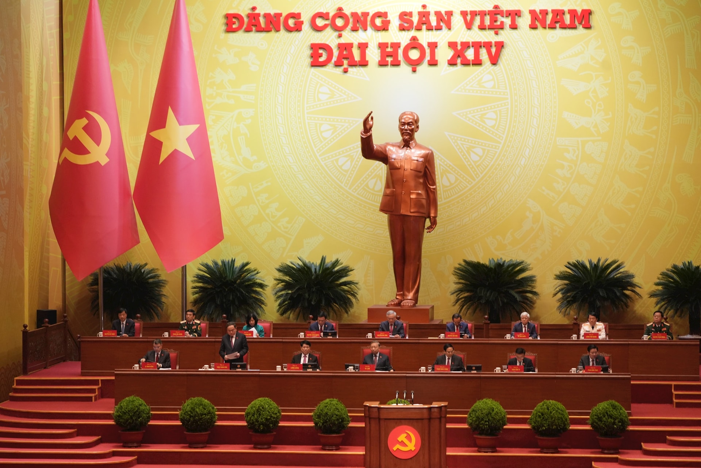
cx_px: 350
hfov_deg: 20.4
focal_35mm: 100
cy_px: 234
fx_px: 1947
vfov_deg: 13.7
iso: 3200
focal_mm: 100
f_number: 4.5
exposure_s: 1/160
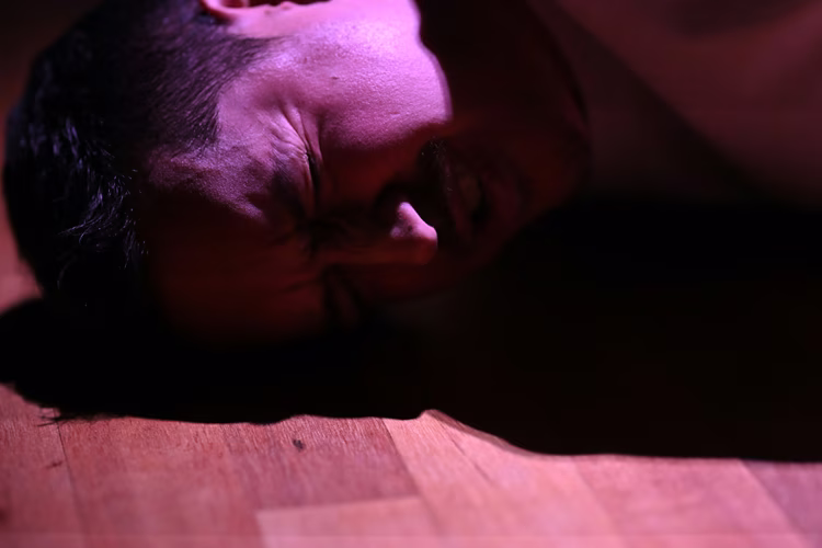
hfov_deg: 15.2
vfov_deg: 10.2
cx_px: 411
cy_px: 274
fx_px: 3082
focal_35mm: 135
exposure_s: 1/160
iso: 8000
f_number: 1.8
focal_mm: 135
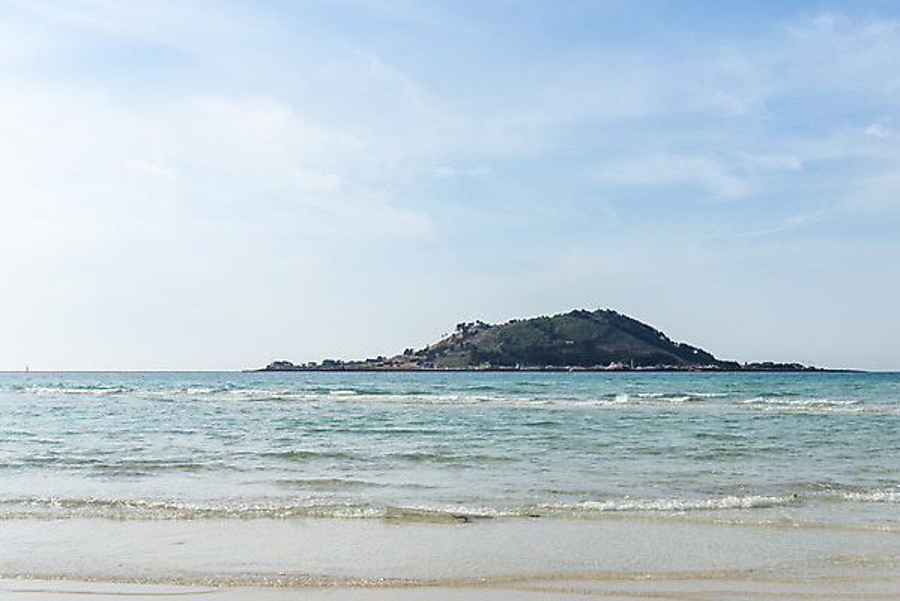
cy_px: 300
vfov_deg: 31.9
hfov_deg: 46.4
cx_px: 450
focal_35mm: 42
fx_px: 1050
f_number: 8
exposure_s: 1/500
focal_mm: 42
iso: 100
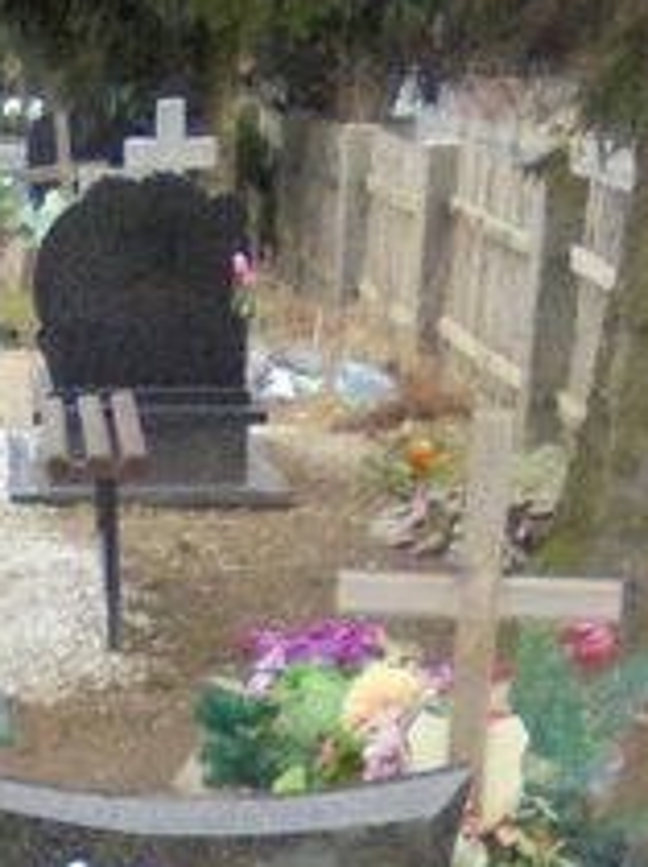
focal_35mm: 119
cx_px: 91
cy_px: 1969
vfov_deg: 13.2
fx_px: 2976
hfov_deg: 12.4
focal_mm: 4.6
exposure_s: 1/60
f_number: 3.5
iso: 100
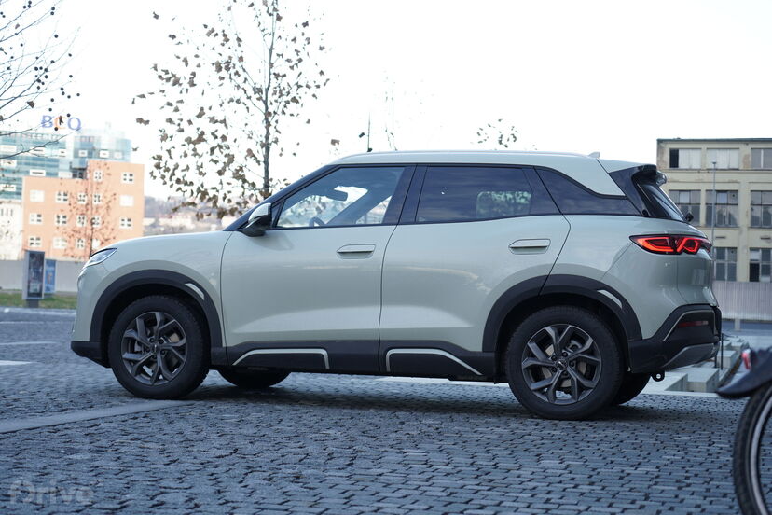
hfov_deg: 32.9
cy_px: 258
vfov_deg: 22.3
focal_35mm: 61
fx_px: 1308
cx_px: 386
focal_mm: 61
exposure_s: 1/160
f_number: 4
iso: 200
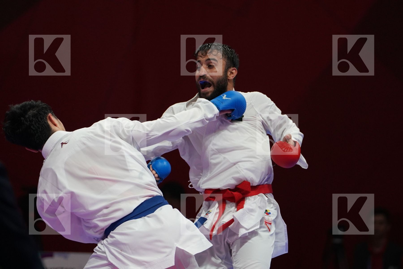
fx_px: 4130
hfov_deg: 5.6
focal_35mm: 369
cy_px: 134
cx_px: 202
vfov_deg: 3.7
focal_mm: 246
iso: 2000
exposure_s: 1/1000
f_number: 4
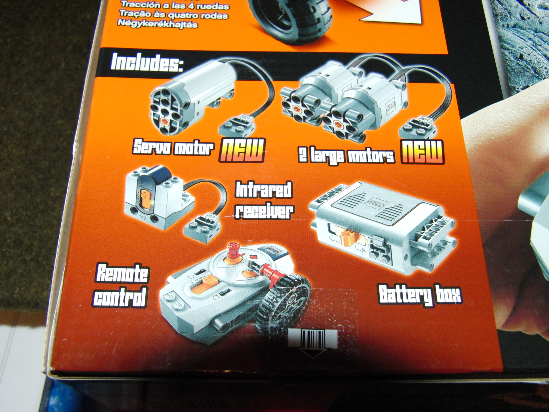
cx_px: 274
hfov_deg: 51.4
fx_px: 571
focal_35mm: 36
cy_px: 206
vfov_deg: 39.7
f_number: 3.8
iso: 400
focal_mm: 7.3
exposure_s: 1/60
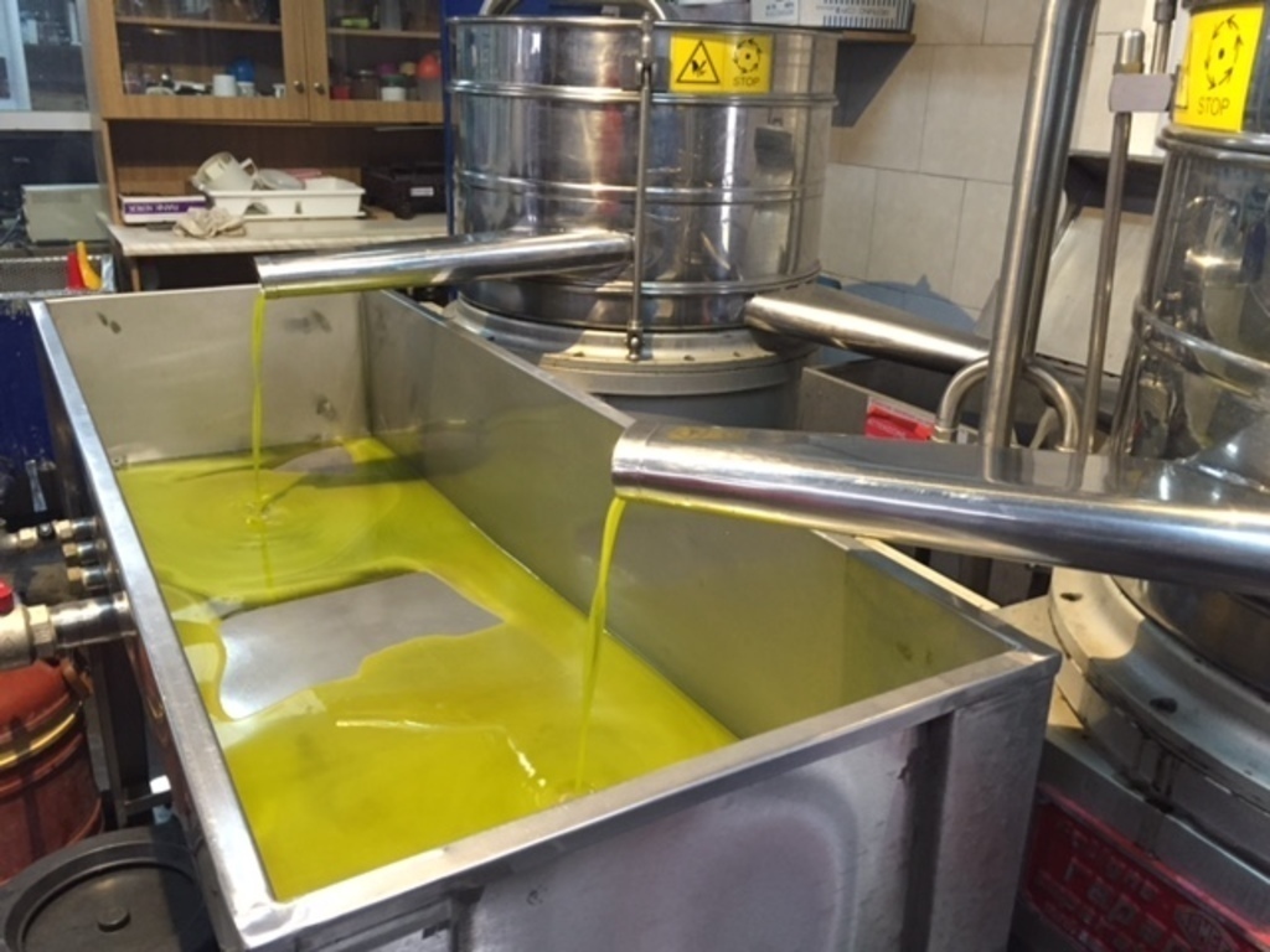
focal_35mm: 29
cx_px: 635
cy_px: 476
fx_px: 1064
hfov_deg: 61.7
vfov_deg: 48.2
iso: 200
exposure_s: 1/33
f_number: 2.2
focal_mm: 4.15
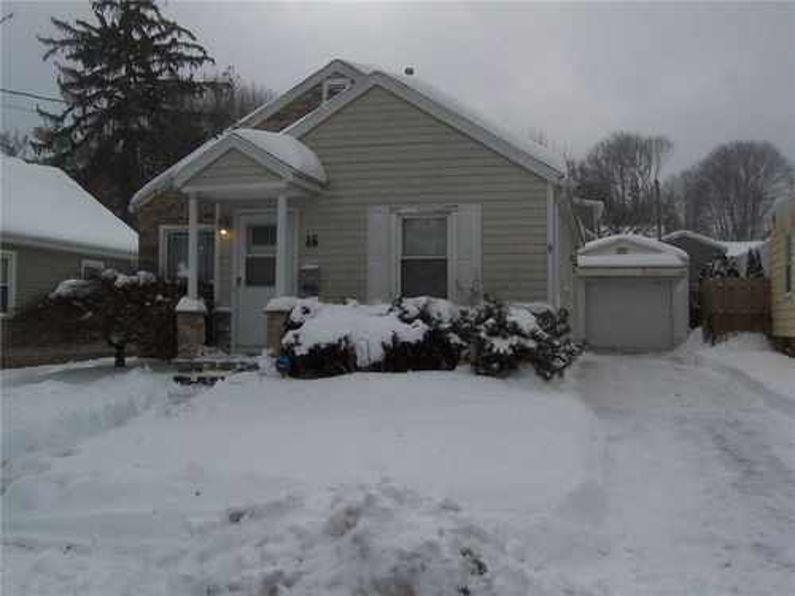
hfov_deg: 51.4
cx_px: 398
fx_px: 827
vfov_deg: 39.7
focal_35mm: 36
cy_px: 298
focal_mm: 5.6
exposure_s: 1/1000
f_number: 5.6
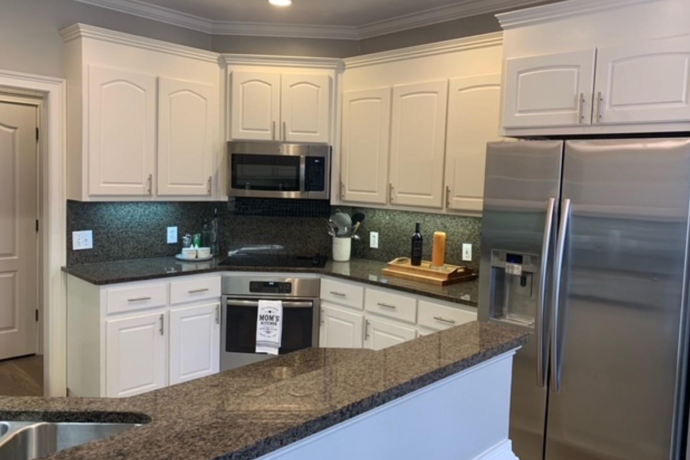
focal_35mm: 28
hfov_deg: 65.5
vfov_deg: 46.4
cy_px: 217
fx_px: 537
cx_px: 355
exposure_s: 1/60
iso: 100
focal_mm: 4.25
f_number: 1.8
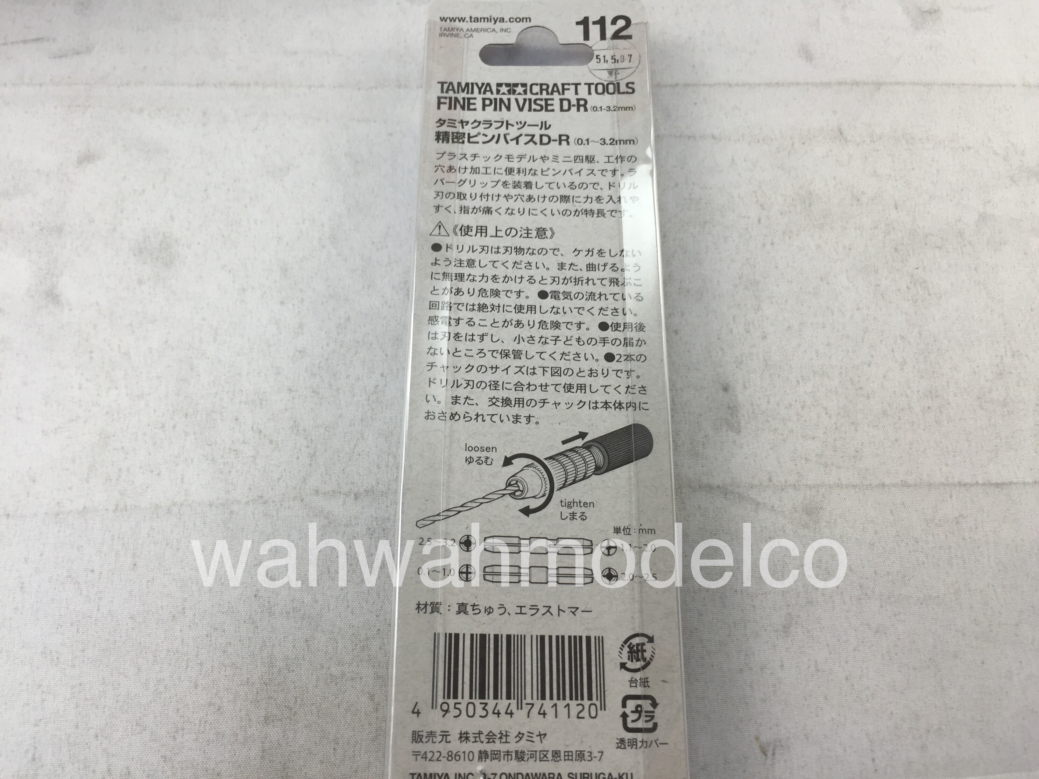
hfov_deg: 61.7
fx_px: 870
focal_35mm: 29
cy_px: 390
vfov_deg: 48.2
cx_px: 520
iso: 32
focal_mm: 4.15
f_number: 2.2
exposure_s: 1/50
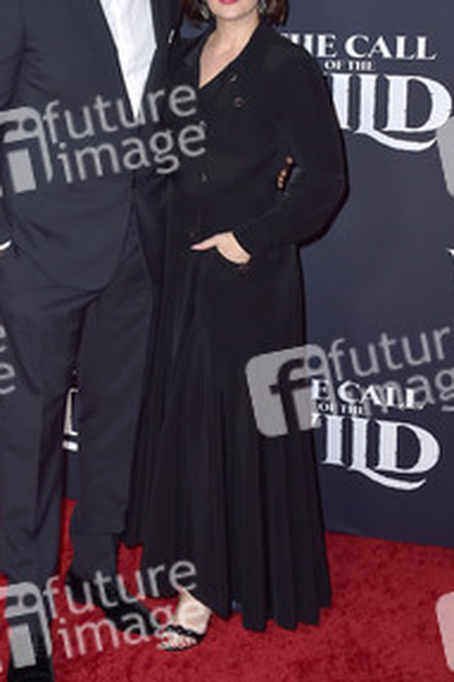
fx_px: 1004
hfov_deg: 25.4
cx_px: 153
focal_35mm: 53
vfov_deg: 37.3
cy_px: 261
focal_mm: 38
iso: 320
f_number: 7.1
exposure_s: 1/250
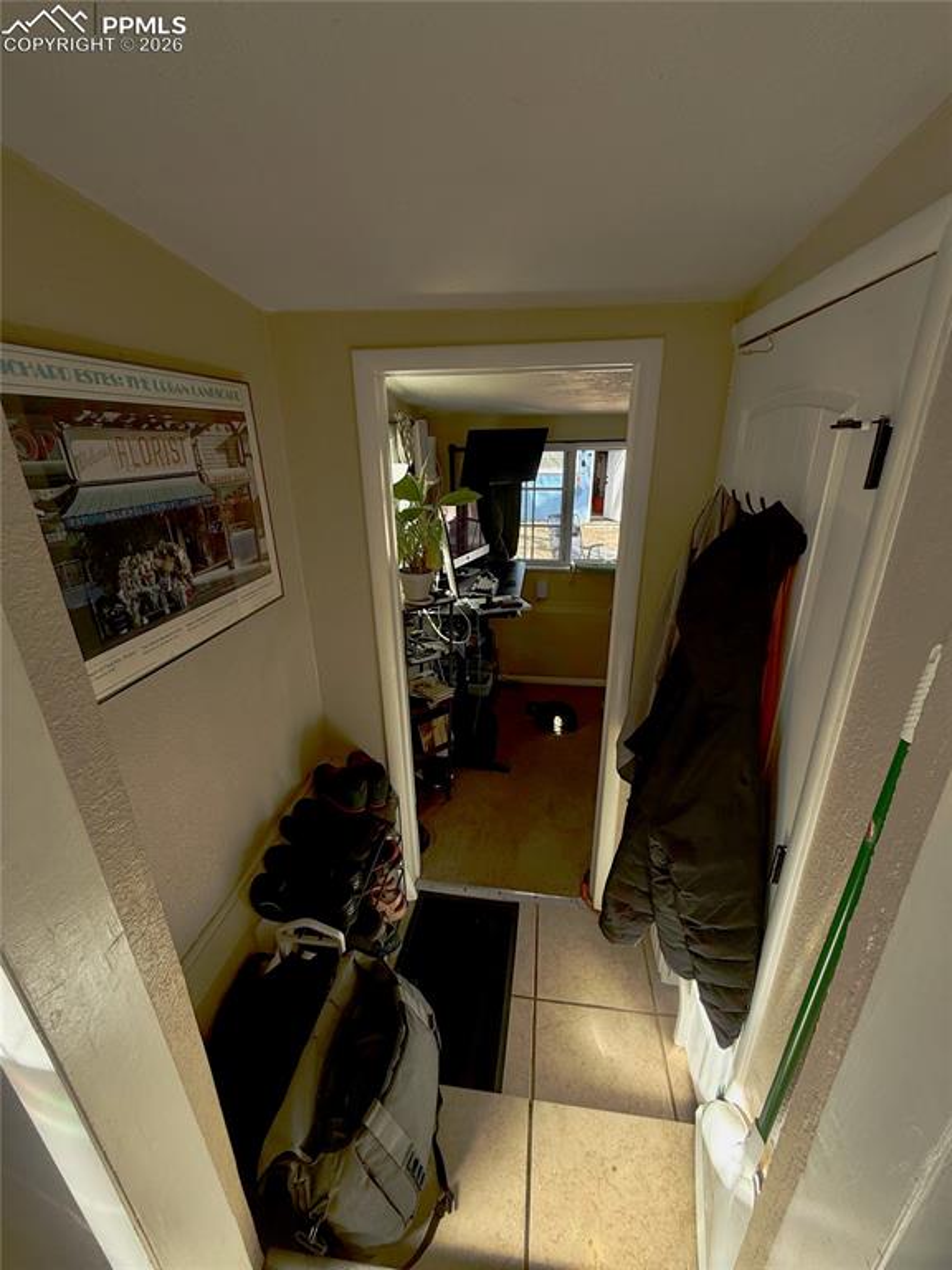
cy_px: 635
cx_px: 476
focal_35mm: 14
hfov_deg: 85.7
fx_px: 513
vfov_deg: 102.1
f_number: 2.2
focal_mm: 2.22
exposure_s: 1/117
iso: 50
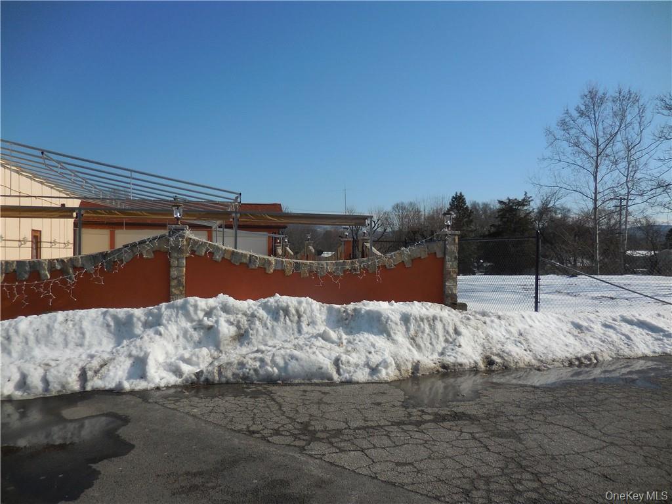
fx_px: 485
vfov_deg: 54.9
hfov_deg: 69.4
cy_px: 252
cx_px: 336
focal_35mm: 25
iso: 125
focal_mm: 4.5
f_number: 6.6
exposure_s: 1/1000
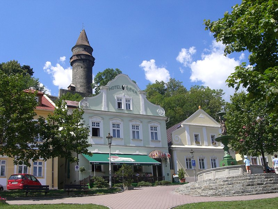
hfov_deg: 49.0
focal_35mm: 38
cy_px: 104
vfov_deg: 37.7
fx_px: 305
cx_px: 139
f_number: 4.4
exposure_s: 1/640
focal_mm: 6.3
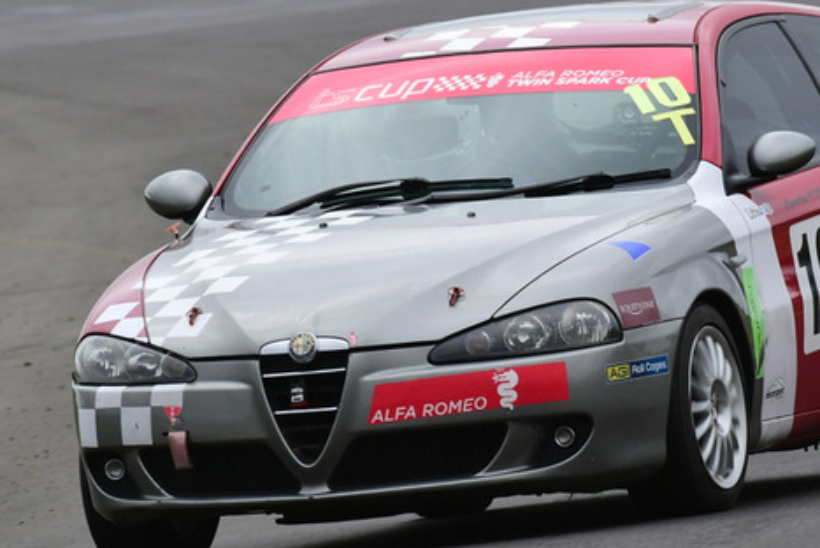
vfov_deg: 1.1
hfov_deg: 1.6
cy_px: 169
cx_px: 395
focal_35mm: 1284
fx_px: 29264
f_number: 11
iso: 640
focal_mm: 500
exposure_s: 1/640
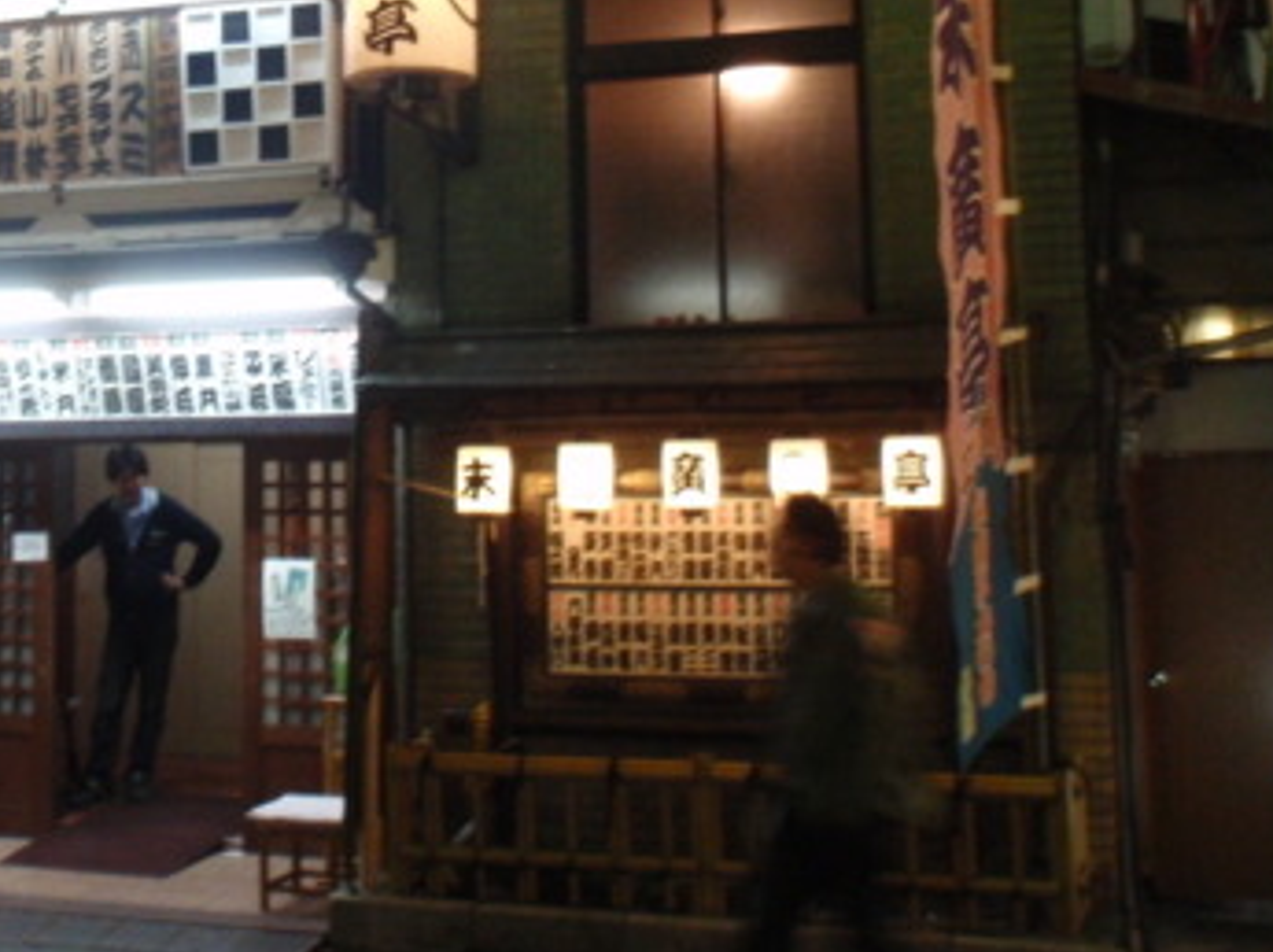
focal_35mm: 65
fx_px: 2388
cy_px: 148
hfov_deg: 28.7
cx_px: 140
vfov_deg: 22.2
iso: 200
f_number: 3.2
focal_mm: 5
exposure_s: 1/13
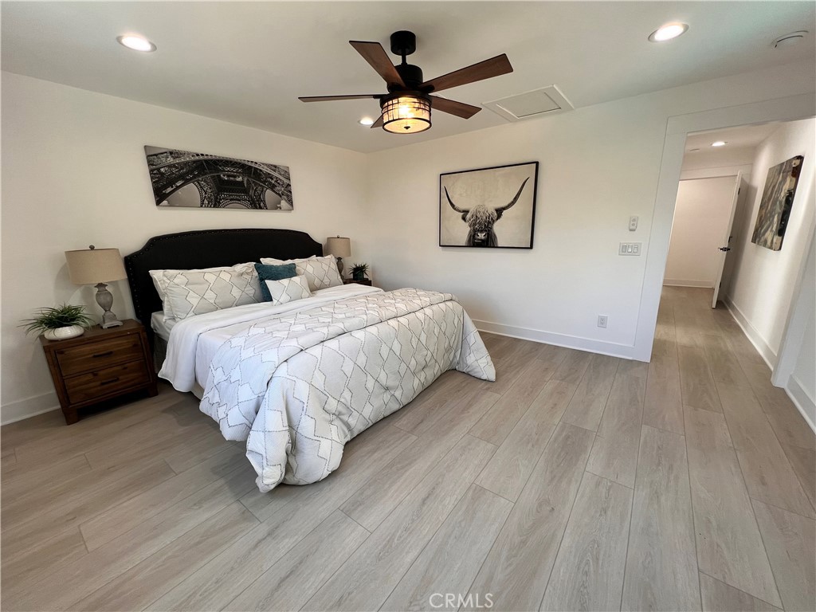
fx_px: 306
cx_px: 408
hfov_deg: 106.2
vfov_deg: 89.9
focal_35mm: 13
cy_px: 306
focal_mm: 1.57
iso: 50
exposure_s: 1/120
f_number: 1.8
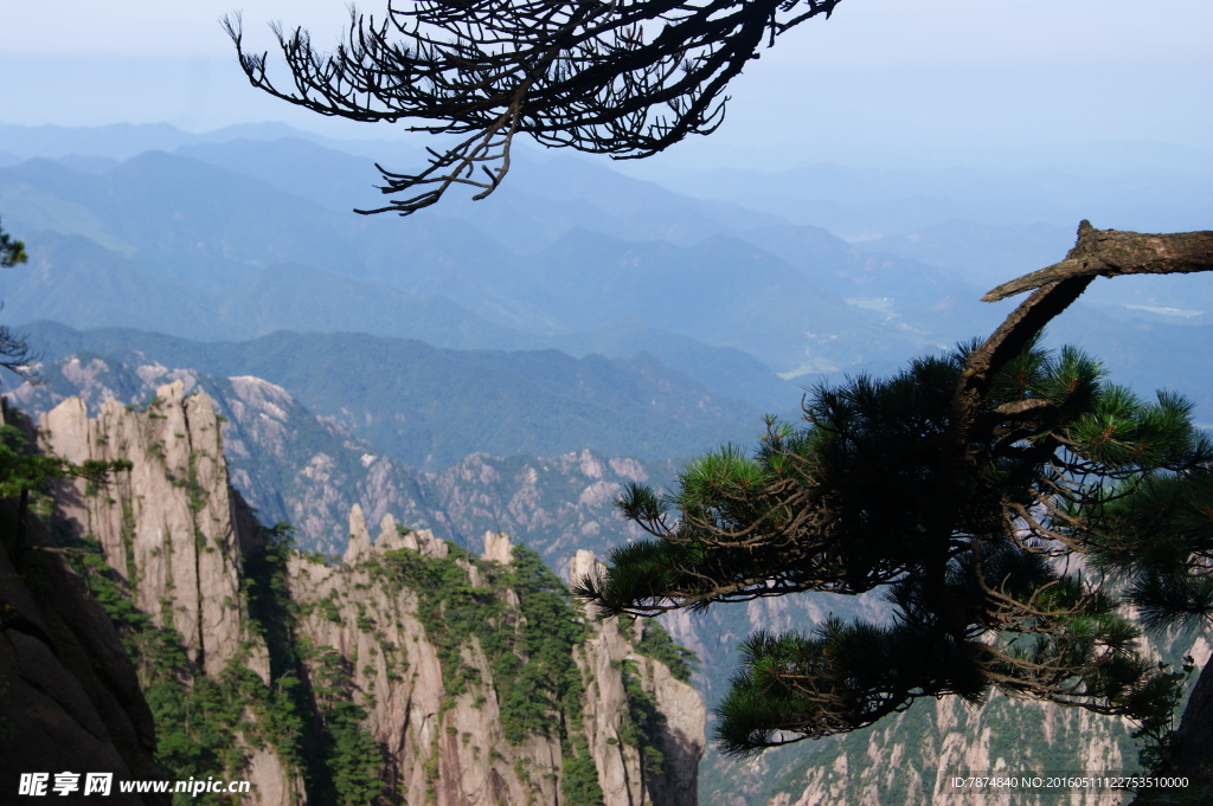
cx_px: 606
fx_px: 2020
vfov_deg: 22.6
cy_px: 403
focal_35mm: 60
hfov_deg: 33.4
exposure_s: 1/160
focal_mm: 40
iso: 100
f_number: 8
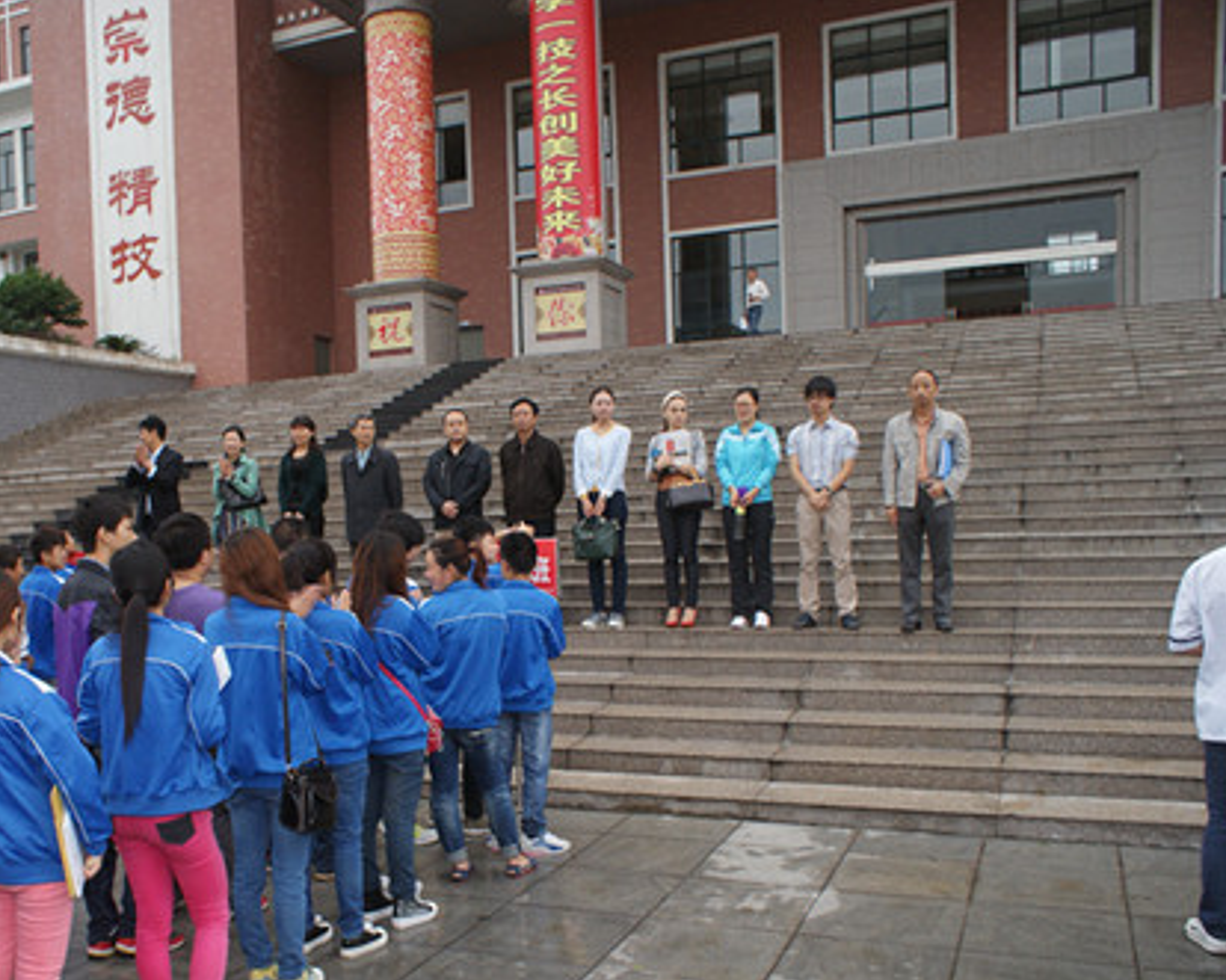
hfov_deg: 52.5
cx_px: 498
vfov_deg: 43.3
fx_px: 1233
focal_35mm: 34
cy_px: 489
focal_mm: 20
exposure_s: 1/60
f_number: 5.6
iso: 400
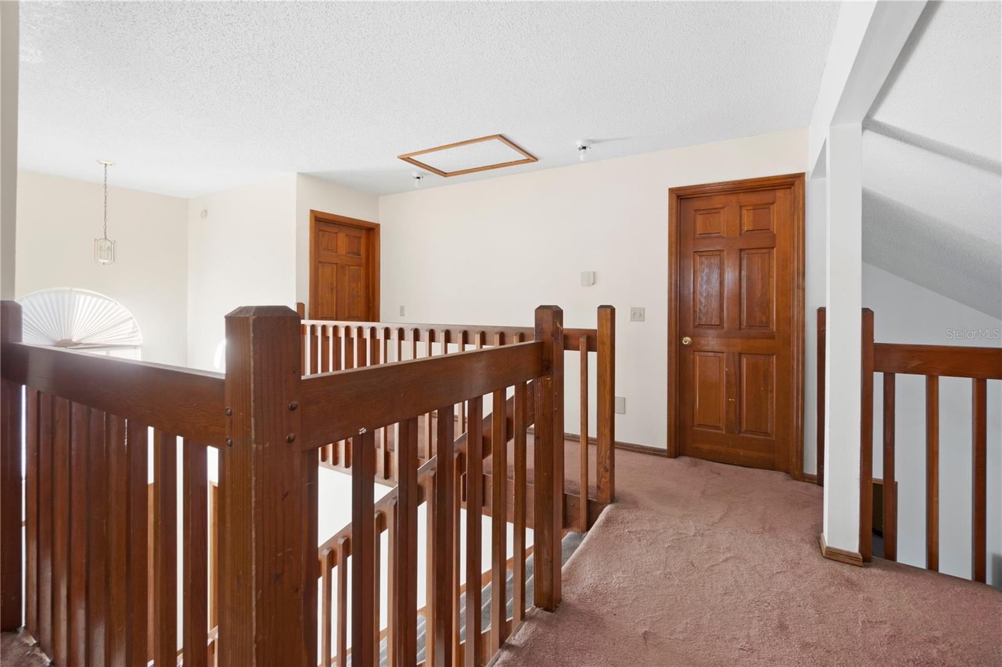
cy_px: 334
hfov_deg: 100.4
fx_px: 417
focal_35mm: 15
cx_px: 501
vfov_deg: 77.3
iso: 100
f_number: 8
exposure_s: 3.2
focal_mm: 10
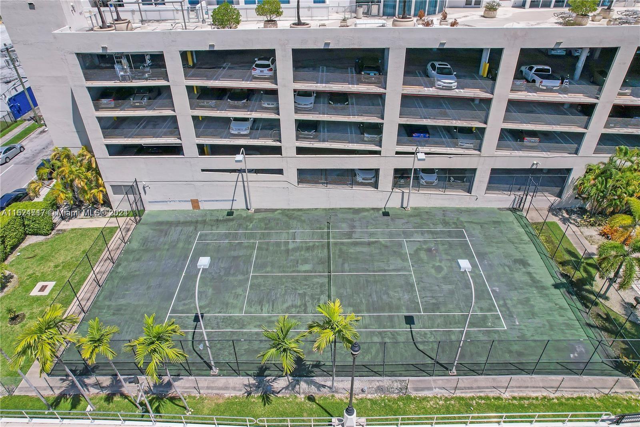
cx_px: 320
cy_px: 214
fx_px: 391
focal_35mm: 22
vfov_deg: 57.2
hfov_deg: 78.6
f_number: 2.8
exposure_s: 1/4000
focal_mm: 8.38
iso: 130
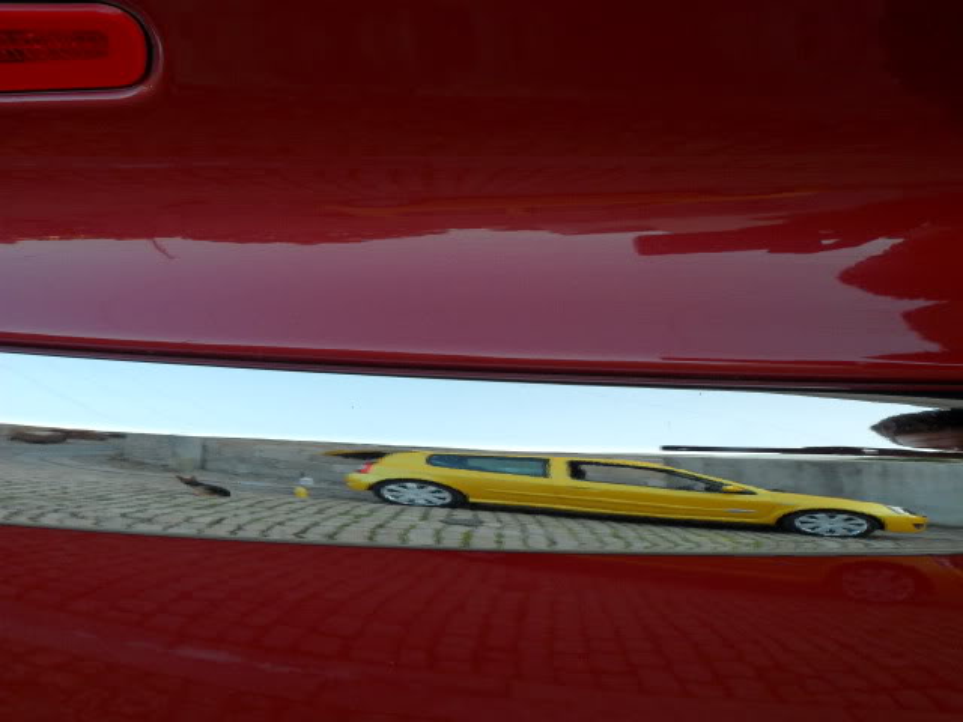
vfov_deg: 32.9
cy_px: 361
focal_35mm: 44
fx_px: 1224
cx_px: 482
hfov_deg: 42.9
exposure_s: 1/60
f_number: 4.5
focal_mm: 7.8
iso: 80
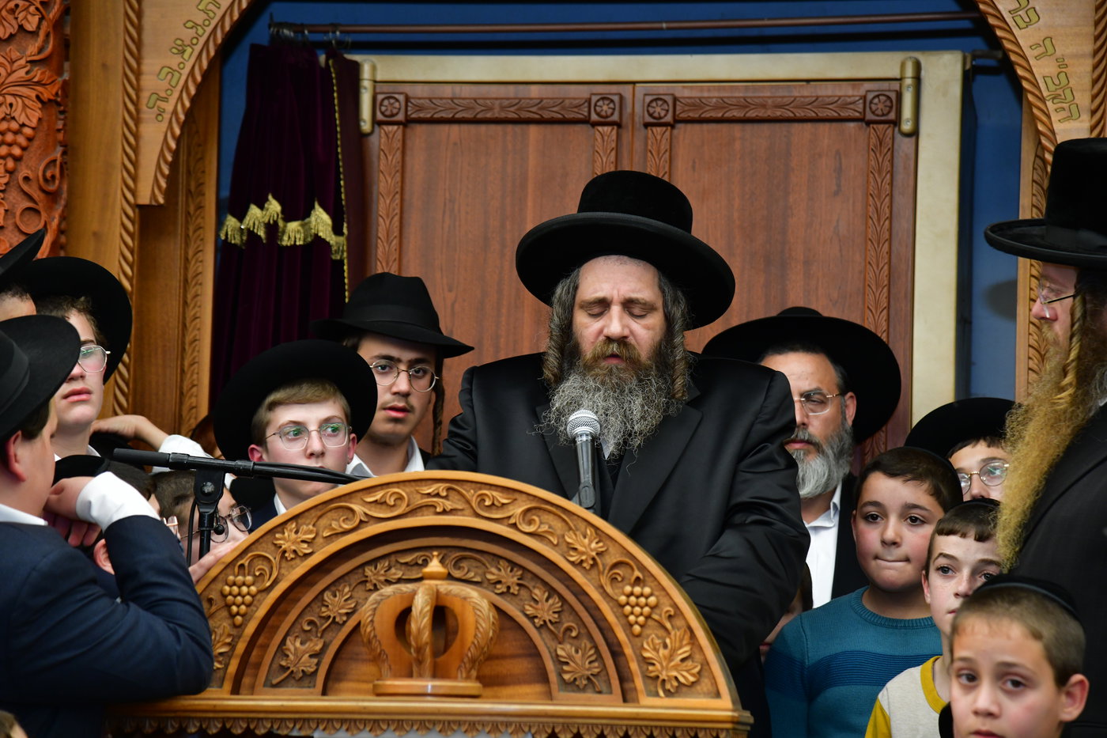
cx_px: 554
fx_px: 3689
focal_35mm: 120
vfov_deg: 11.4
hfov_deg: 17.1
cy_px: 369
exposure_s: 1/100
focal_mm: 120
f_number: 5.6
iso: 2000
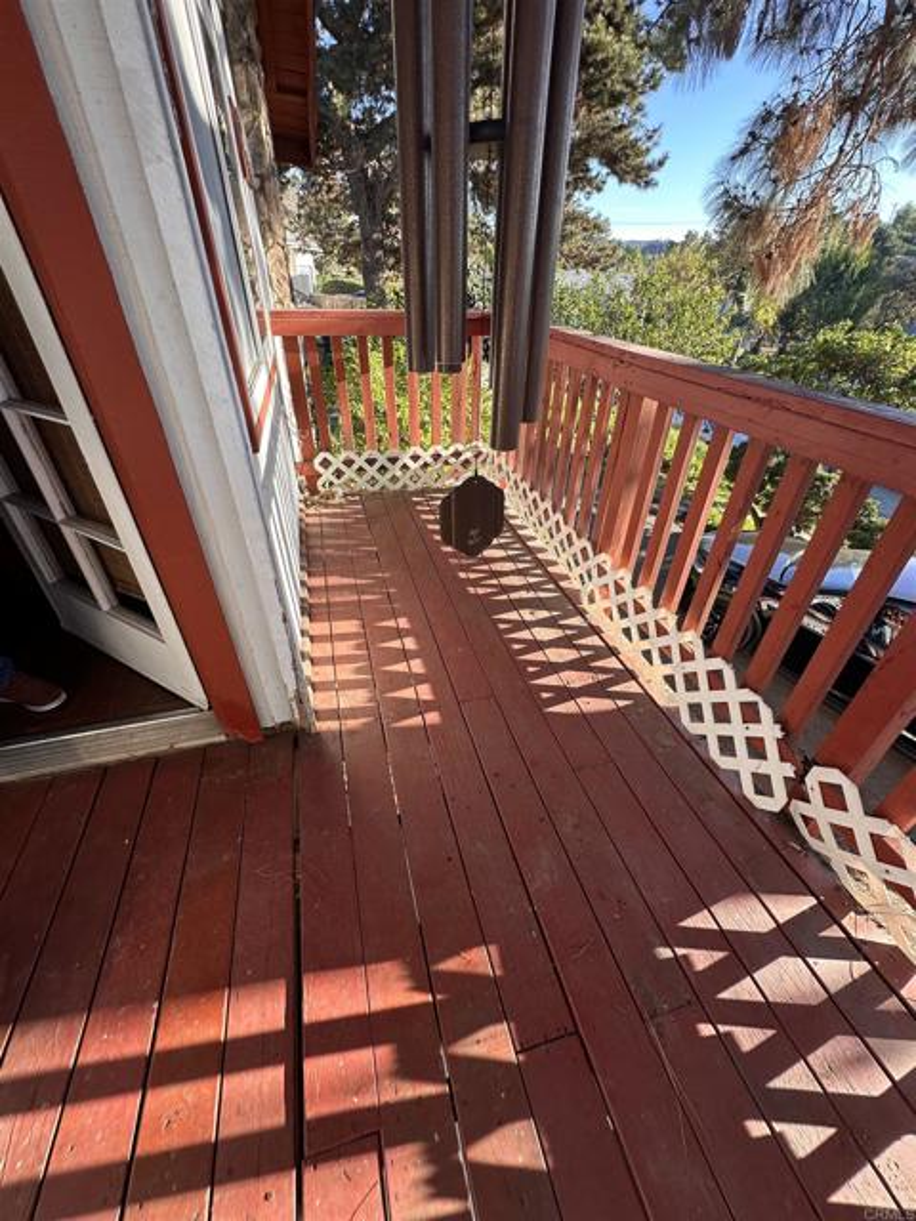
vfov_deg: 102.1
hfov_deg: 85.7
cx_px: 458
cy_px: 610
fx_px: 494
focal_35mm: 14
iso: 40
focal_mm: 2.22
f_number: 2.2
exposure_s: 1/168
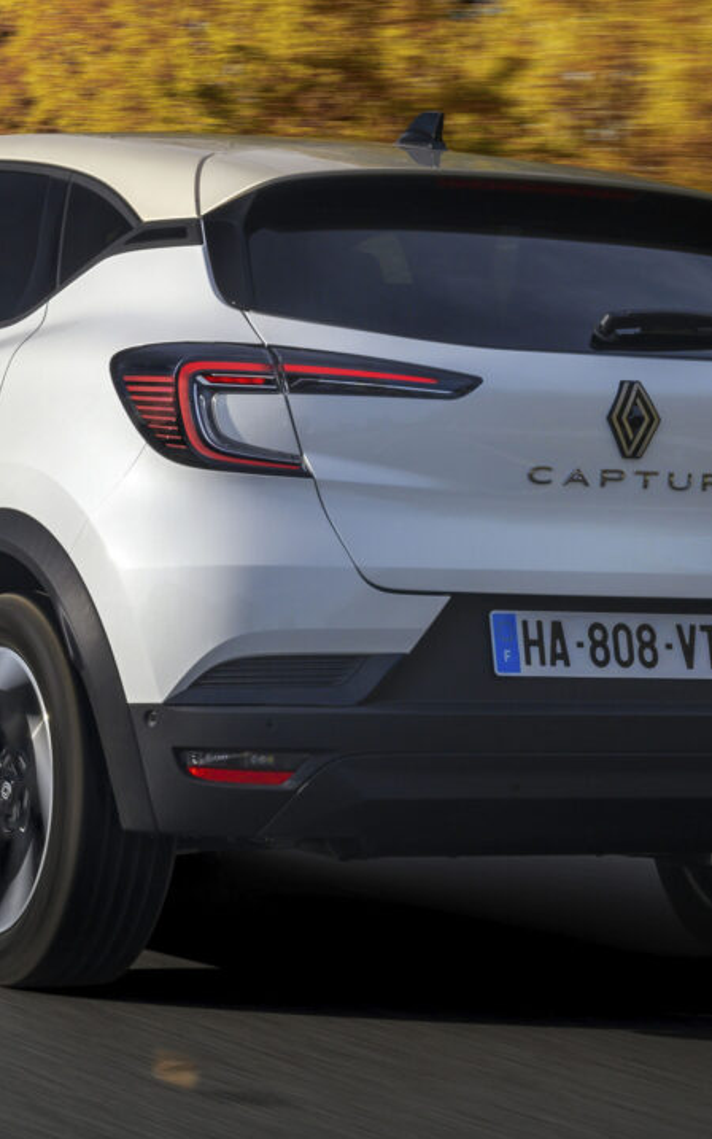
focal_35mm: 132
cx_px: 189
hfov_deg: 9.9
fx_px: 4095
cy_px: 464
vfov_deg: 15.8
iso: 250
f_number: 9
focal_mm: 58
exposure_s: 1/60
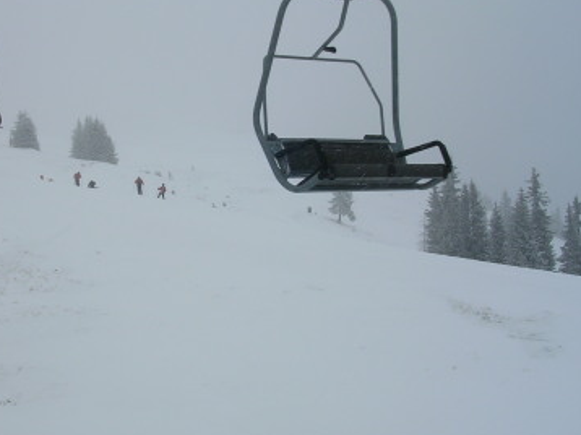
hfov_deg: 37.4
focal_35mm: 51
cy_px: 180
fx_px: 855
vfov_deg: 28.5
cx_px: 237
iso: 50
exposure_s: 1/346
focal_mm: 5.8
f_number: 5.6
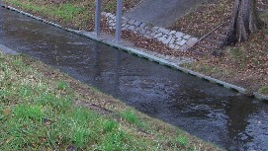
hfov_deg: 23.0
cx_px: 2
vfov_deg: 13.3
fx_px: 633
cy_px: -20
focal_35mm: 89
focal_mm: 7.9
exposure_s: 1/100
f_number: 2.8
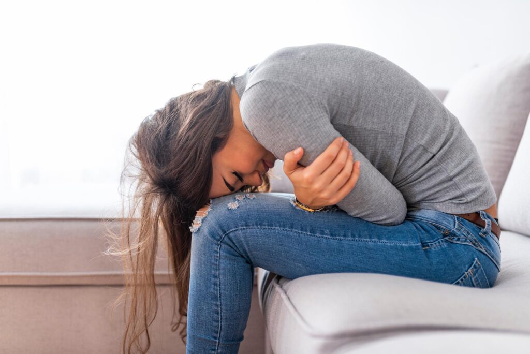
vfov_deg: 37.9
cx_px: 265
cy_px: 177
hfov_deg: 54.4
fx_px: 516
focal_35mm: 35
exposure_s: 1/100
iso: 160
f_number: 2
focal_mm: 35
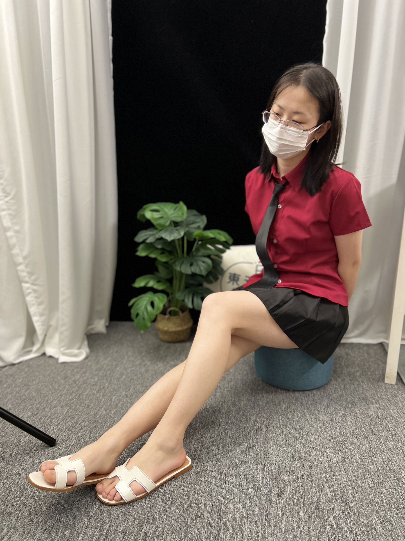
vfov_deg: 67.3
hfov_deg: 53.1
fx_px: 406
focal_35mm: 26
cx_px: 202
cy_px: 270
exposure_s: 1/87
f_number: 1.5
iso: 125
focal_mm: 5.7
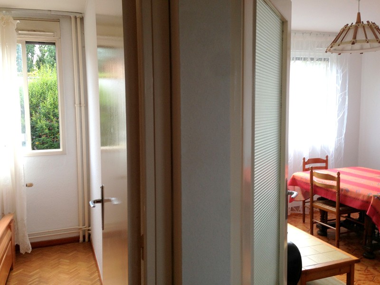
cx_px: 190
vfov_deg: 42.9
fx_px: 362
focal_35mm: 33
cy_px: 142
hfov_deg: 55.4
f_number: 2.4
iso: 50
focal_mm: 4.13
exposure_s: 1/120
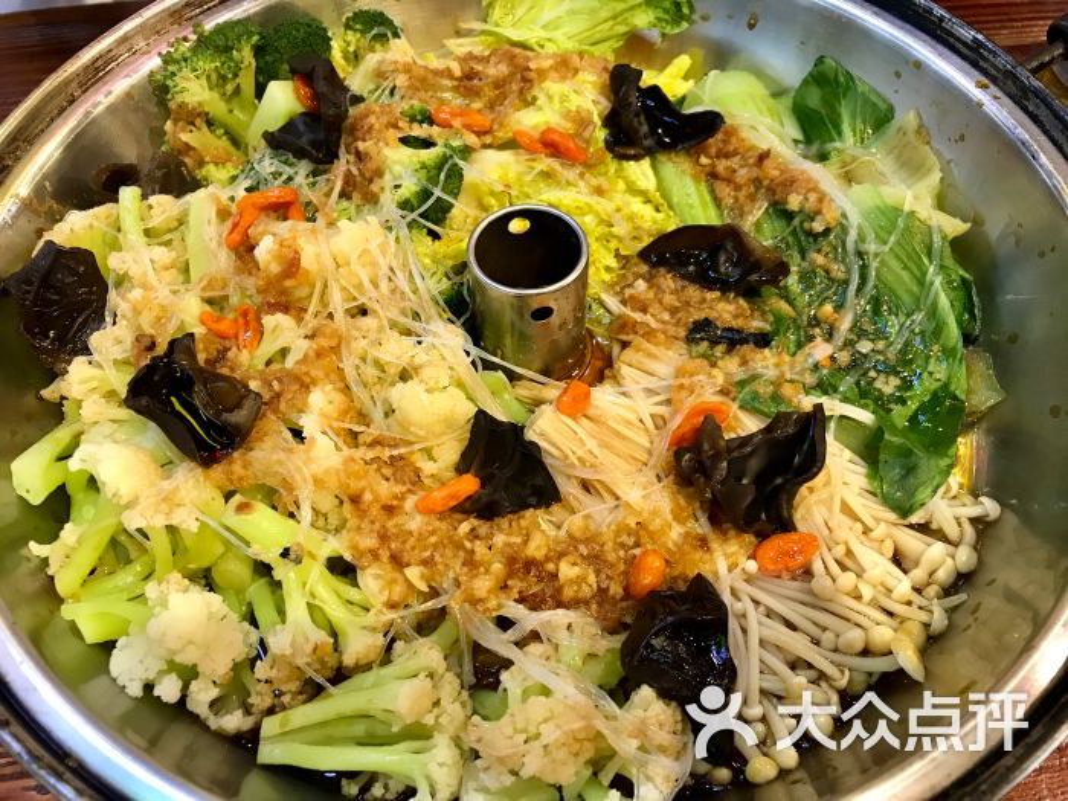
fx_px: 864
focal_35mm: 28
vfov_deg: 49.7
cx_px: 534
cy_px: 400
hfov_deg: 63.4
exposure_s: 1/17
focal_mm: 3.99
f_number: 1.8
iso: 80
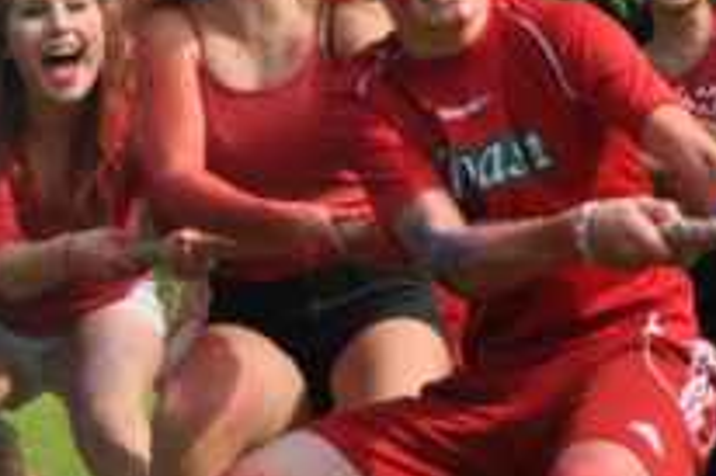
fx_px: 3696
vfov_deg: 7.4
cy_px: 146
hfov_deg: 11.0
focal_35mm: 186
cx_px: 66
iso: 200
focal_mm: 34
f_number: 8
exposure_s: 1/250
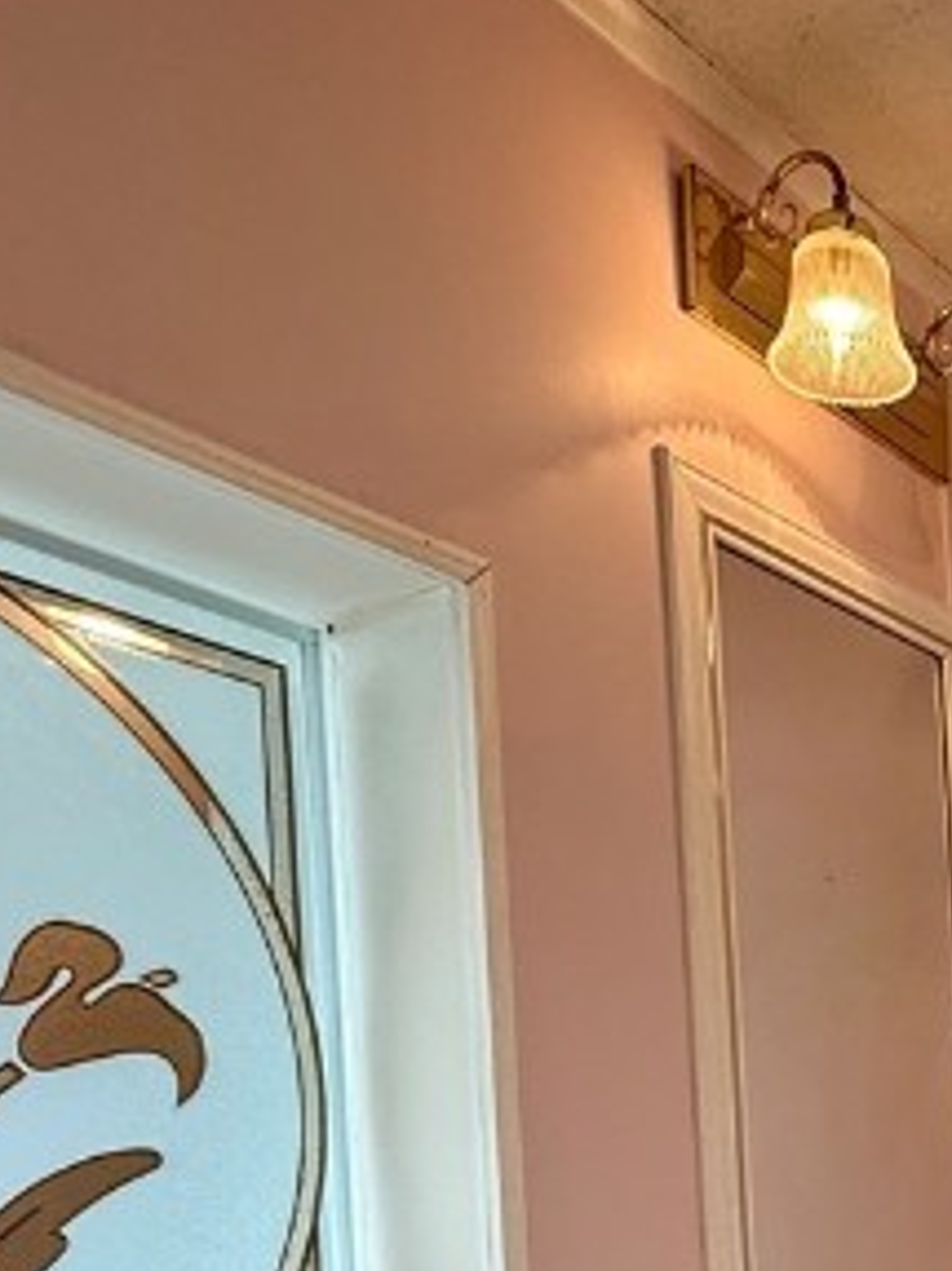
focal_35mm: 50
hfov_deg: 24.7
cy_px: 1355
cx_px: 1284
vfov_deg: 33.8
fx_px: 1835
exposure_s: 1/120
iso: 100
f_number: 2.2
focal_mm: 2.22
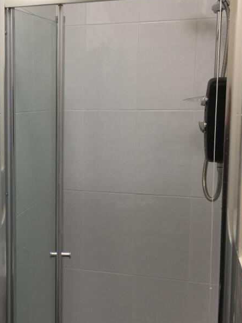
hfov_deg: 28.3
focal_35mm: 50
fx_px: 466
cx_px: 41
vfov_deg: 38.2
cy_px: 160
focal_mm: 4.15
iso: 40
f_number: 2.2
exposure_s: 1/33
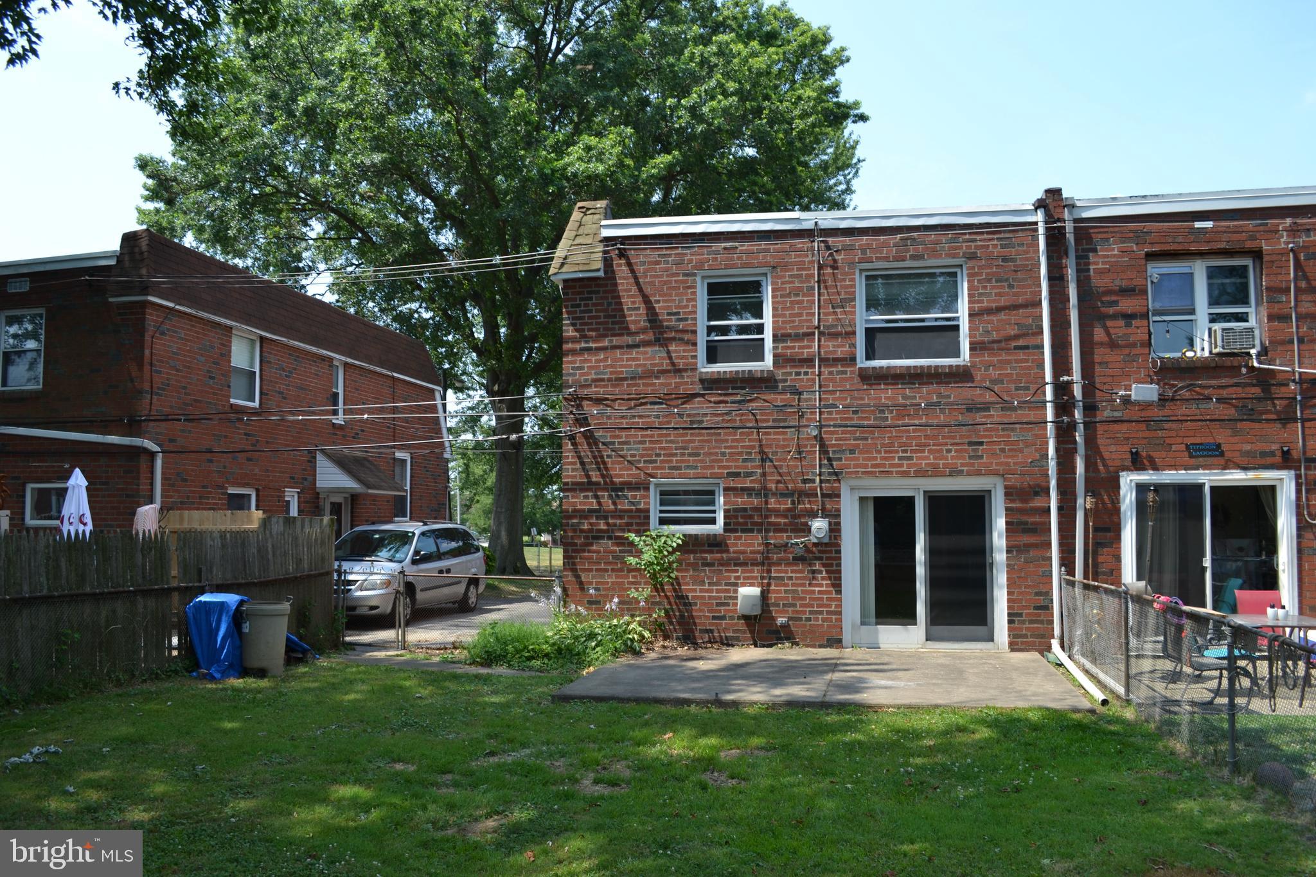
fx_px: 987
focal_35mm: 27
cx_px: 658
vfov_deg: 47.9
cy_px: 438
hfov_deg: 67.4
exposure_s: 1/160
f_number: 6.3
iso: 100
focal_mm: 18
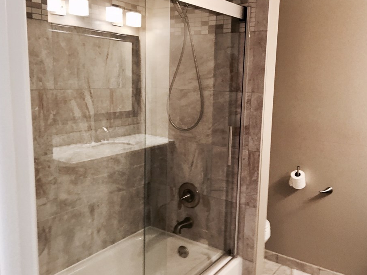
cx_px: 181
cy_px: 138
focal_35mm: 33
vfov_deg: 42.9
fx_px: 350
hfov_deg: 55.4
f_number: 2.2
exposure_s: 1/15
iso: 80
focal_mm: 4.15
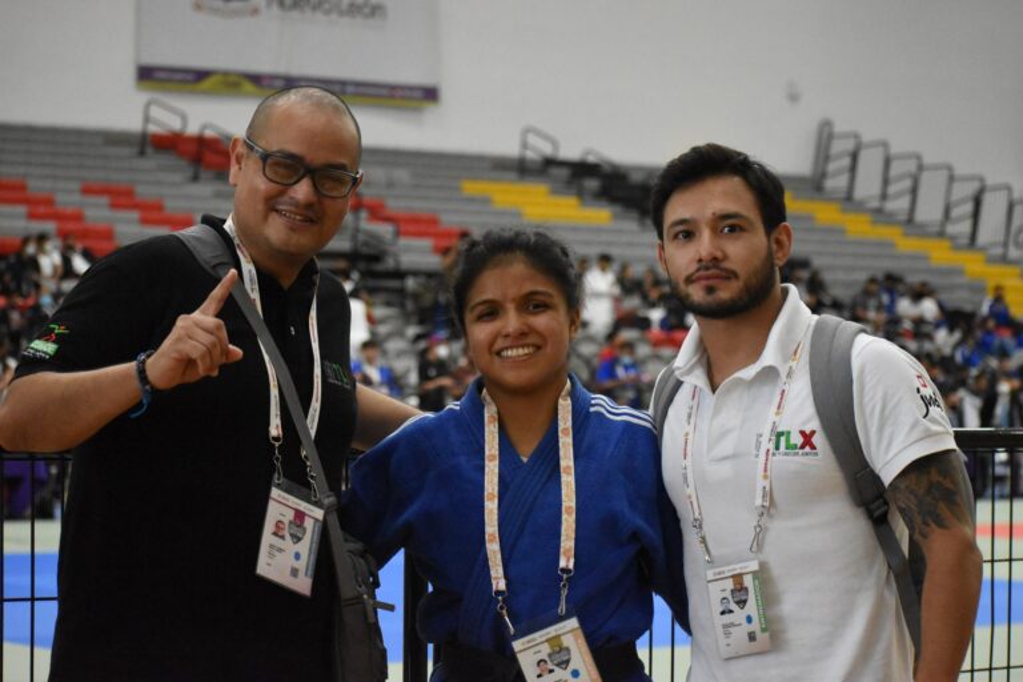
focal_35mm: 105
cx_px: 512
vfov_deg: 13.0
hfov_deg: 19.5
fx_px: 2984
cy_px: 341
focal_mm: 70
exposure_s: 1/1250
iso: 8000
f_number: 4.5
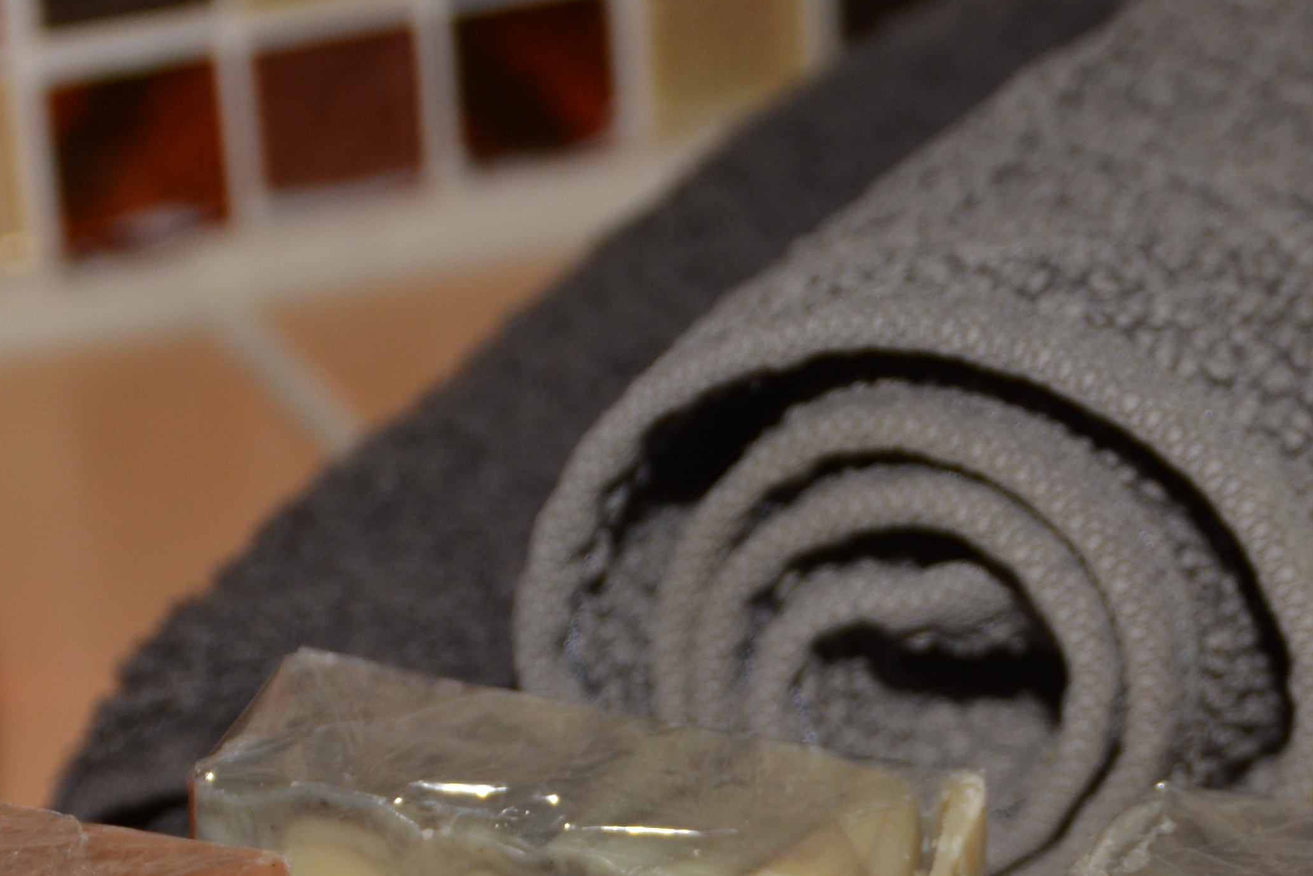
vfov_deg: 8.9
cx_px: 684
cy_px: 1177
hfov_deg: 13.6
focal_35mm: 151
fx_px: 5523
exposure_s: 1/125
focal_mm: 35
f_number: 5.6
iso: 200
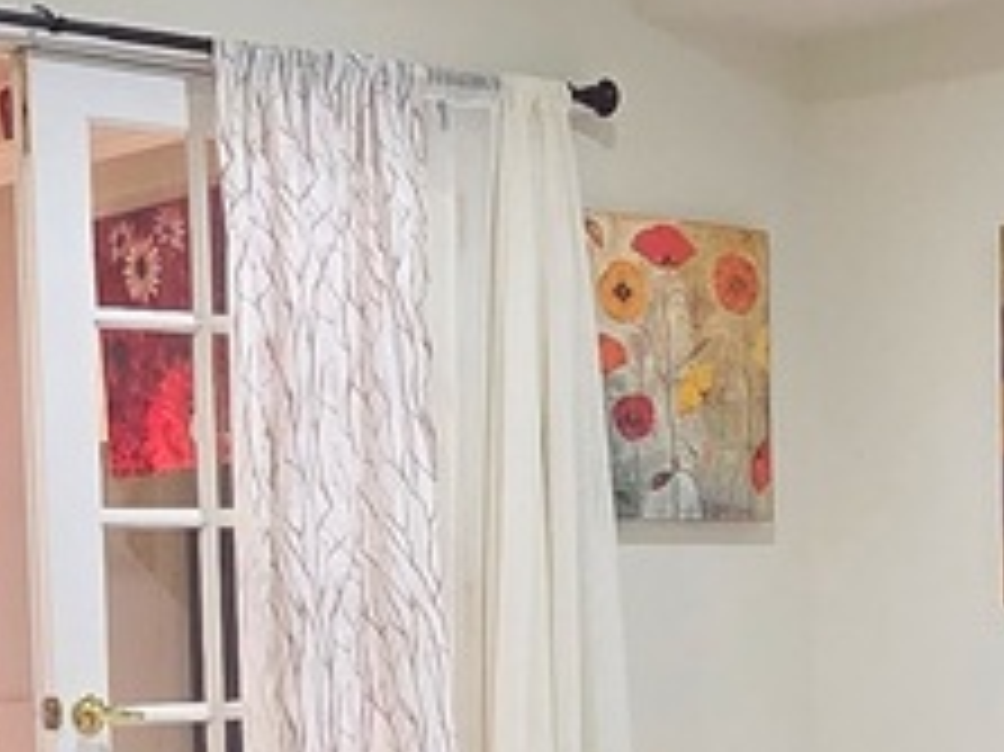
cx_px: 684
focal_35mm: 84
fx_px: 2435
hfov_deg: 23.2
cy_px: 766
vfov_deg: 17.1
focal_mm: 2.2
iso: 320
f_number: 2.2
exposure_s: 1/60
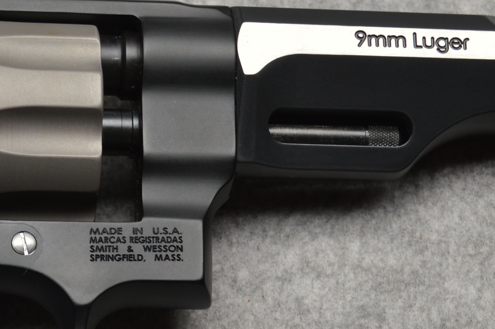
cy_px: 318
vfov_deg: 11.0
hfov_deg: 16.5
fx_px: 1690
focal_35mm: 123
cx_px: 78
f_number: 4.5
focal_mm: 24
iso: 100
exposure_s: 1/200
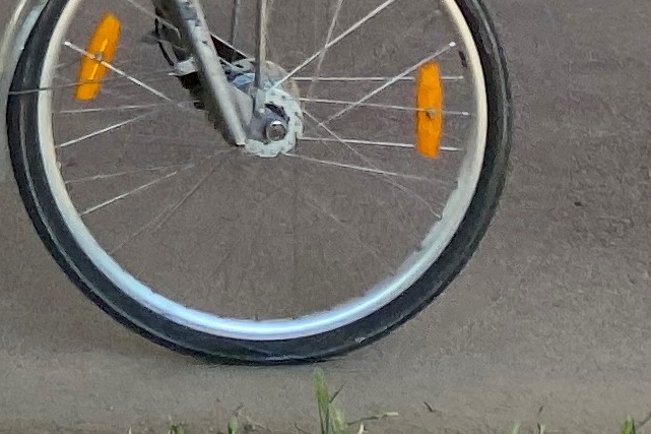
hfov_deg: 15.3
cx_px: -571
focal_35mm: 113
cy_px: -374
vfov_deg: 11.2
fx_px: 2043
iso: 32
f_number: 1.8
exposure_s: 1/346
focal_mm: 4.25
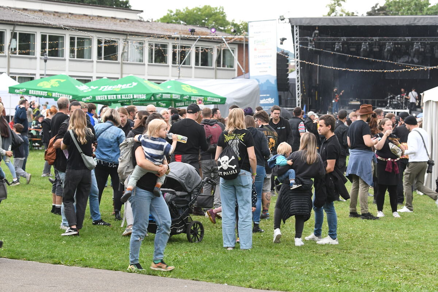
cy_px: 146
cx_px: 219
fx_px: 1277
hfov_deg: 19.5
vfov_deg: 13.0
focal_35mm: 105
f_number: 4.5
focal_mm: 70
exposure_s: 1/160
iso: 1000
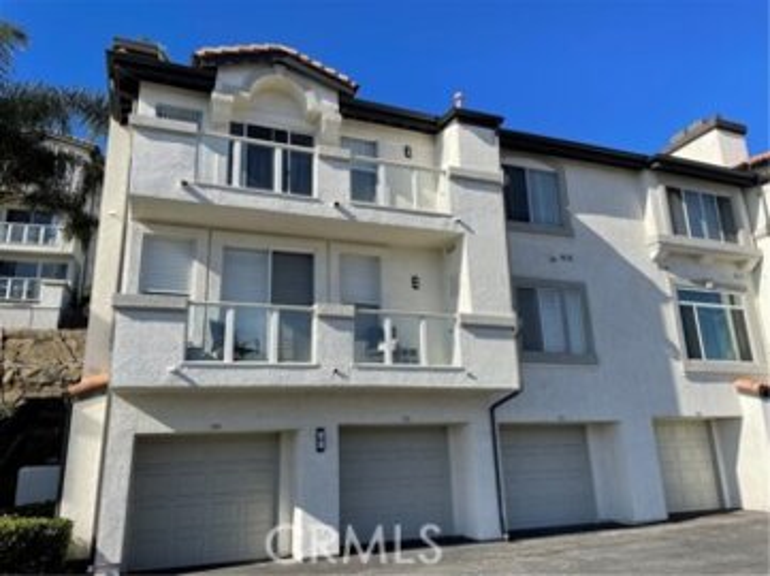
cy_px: 288
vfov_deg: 53.0
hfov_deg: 67.4
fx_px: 578
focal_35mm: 26
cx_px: 385
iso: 32
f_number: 1.6
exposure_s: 1/3205
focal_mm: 4.2
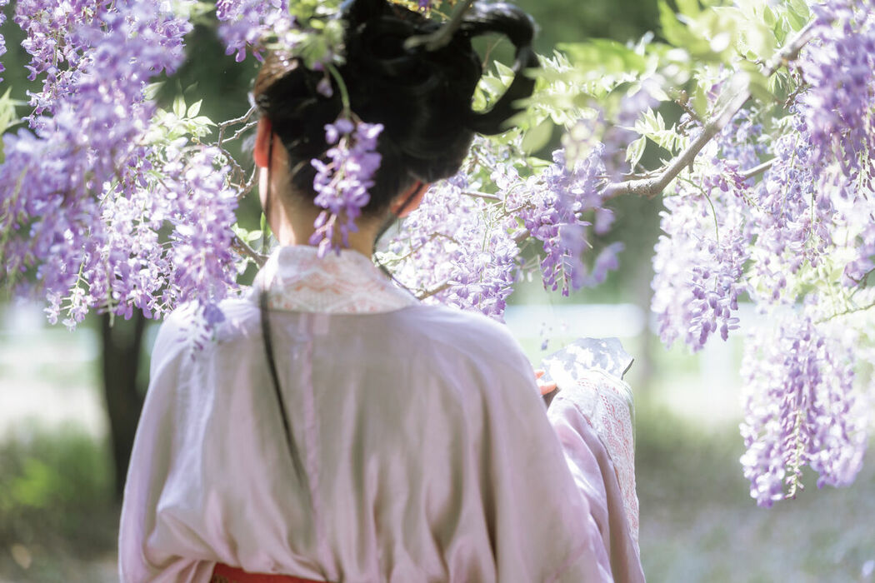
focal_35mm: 130
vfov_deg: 10.5
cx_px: 438
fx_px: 3159
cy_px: 292
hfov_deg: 15.8
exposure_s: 1/500
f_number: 2.8
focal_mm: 130
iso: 200
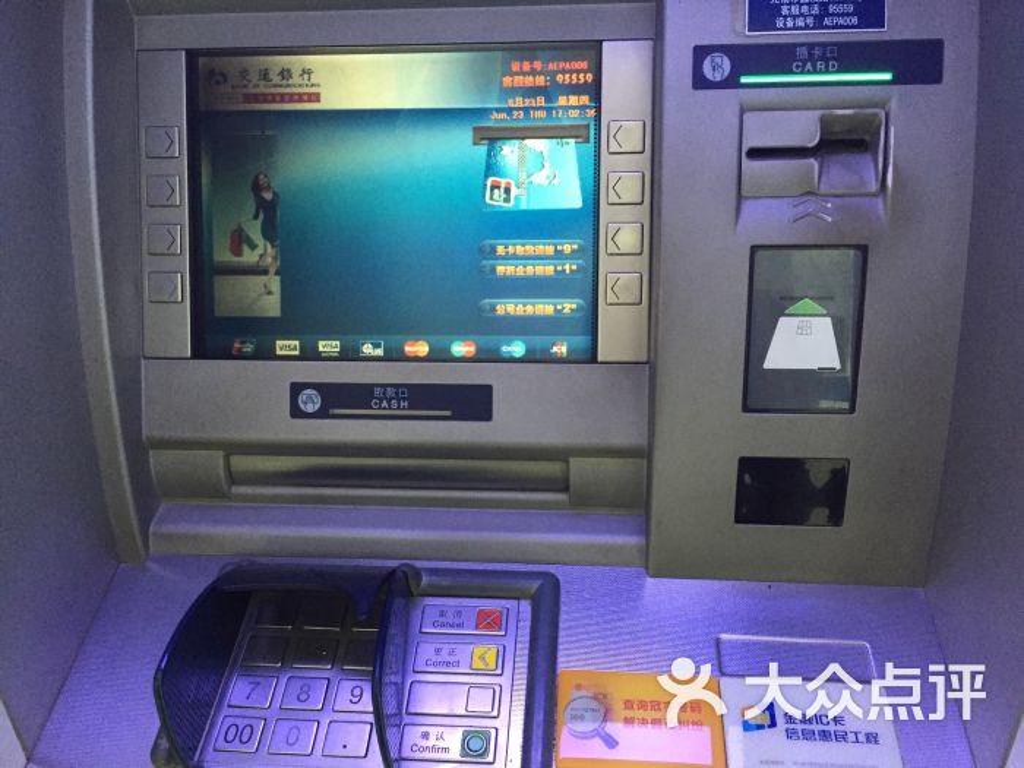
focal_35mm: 29
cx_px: 512
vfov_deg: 48.2
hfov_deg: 61.7
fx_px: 858
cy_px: 384
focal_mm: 4.15
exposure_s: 1/33
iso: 320
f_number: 2.2
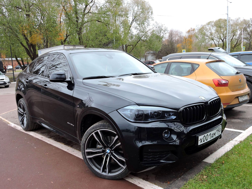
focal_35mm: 30
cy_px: 94
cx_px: 126
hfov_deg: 60.0
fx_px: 218
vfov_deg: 46.8
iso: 100
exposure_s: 1/60
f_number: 3.5
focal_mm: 5.4
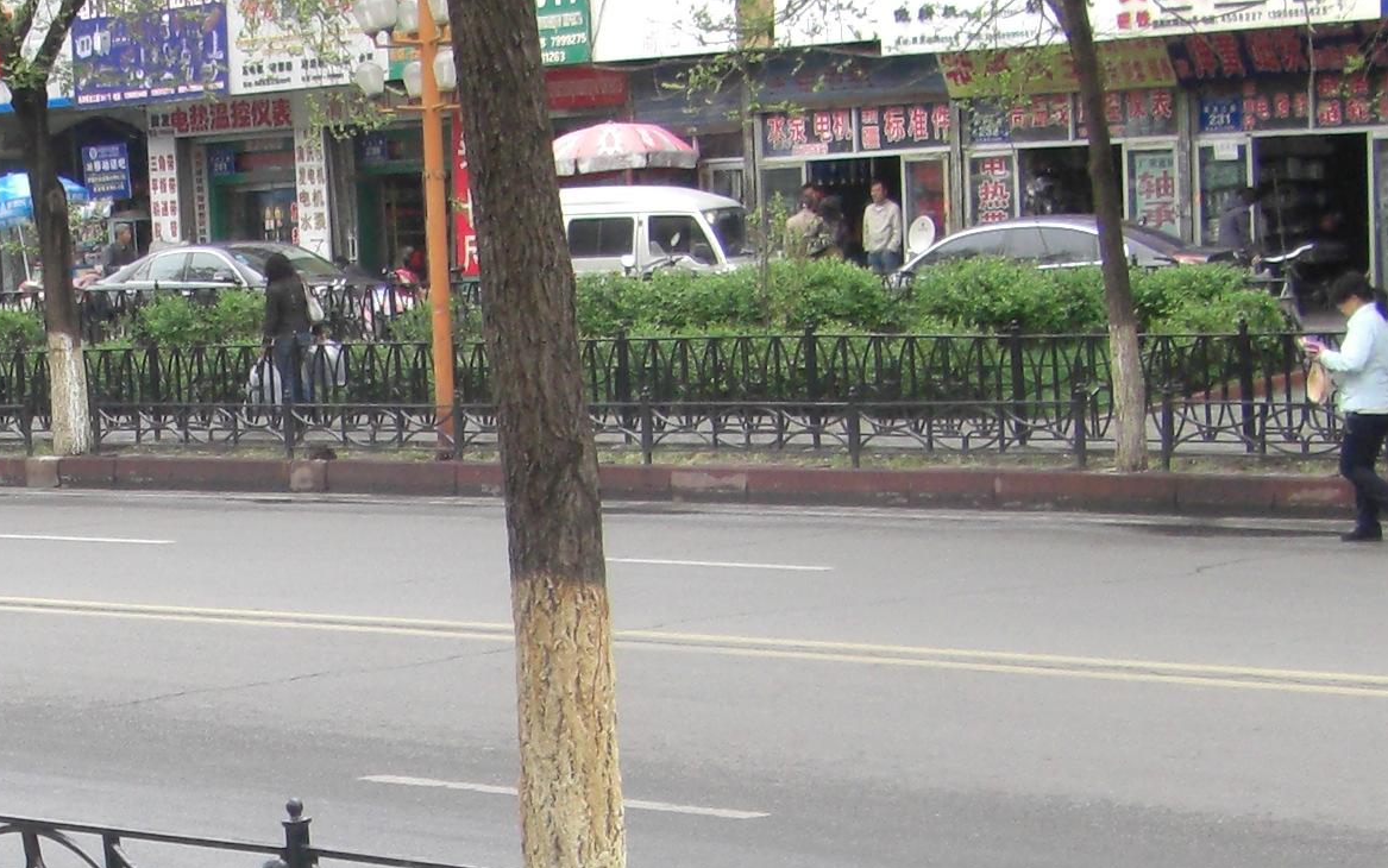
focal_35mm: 106
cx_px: 196
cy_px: 873
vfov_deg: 12.2
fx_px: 4011
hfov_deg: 19.4
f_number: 3.4
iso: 100
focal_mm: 6.3
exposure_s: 1/100
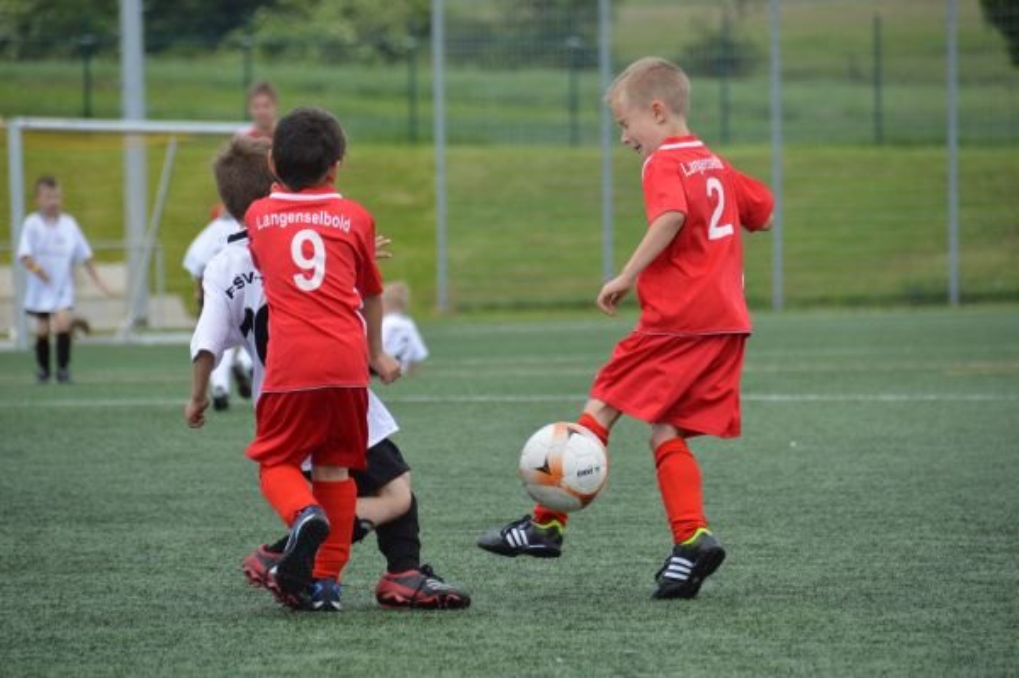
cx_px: 510
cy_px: 339
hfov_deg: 6.9
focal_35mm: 300
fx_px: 8484
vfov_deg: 4.6
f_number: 5.6
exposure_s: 1/1250
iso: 400
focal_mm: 200
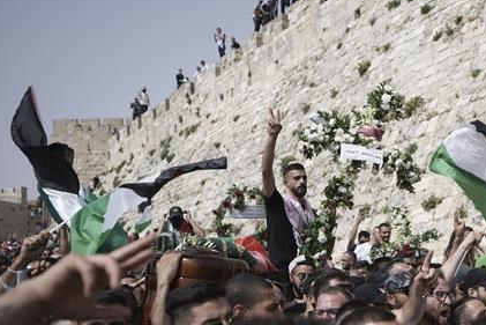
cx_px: 369
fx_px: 729
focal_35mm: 54
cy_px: 187
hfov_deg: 36.0
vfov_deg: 25.1
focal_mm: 35
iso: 100
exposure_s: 1/2500
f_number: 2.8
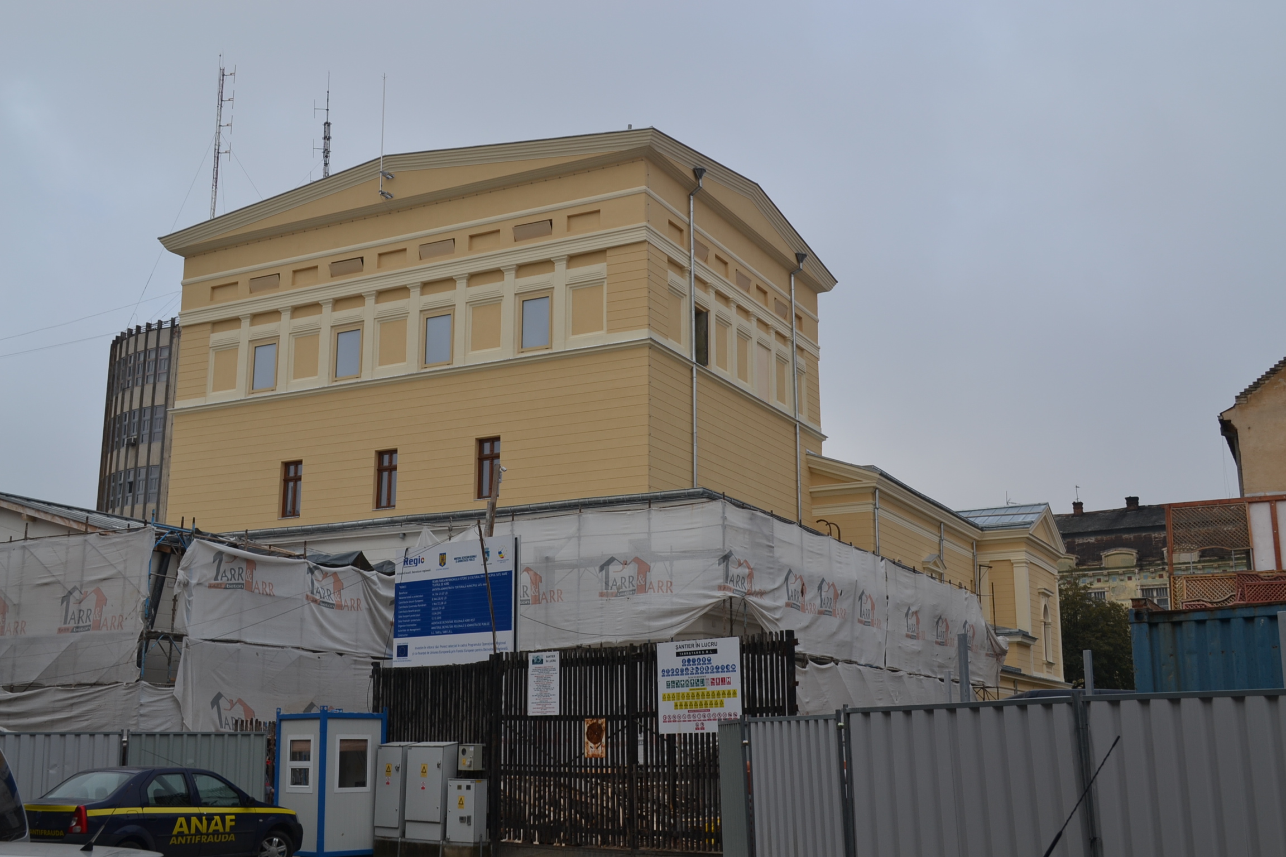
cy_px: 428
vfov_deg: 34.2
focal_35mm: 39
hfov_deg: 49.6
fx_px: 1393
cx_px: 643
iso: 100
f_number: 6.3
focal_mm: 26
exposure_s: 1/160
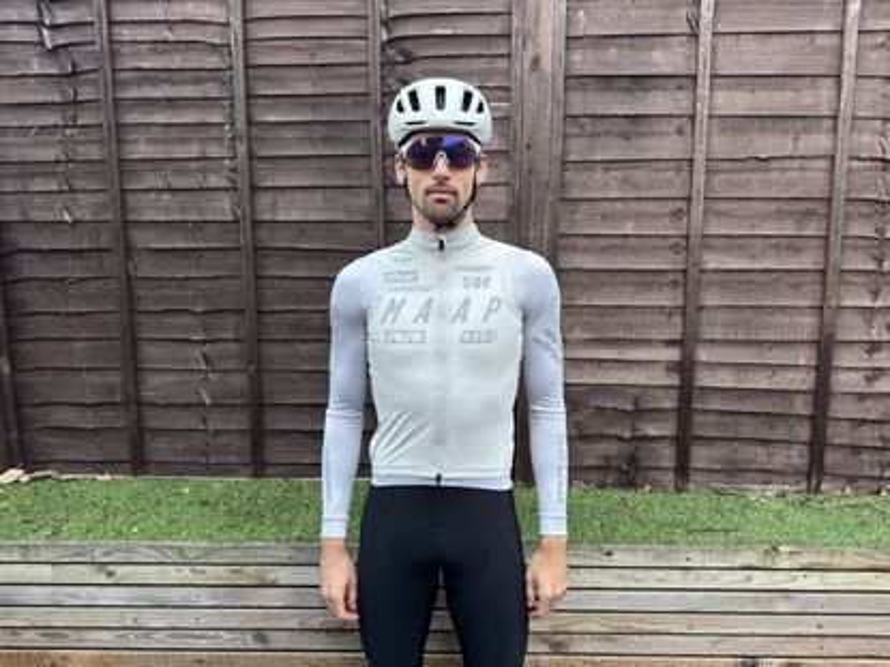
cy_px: 334
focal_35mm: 24
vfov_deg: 56.8
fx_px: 617
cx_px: 445
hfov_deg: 71.6
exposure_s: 1/60
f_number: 1.78
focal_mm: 6.76
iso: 250
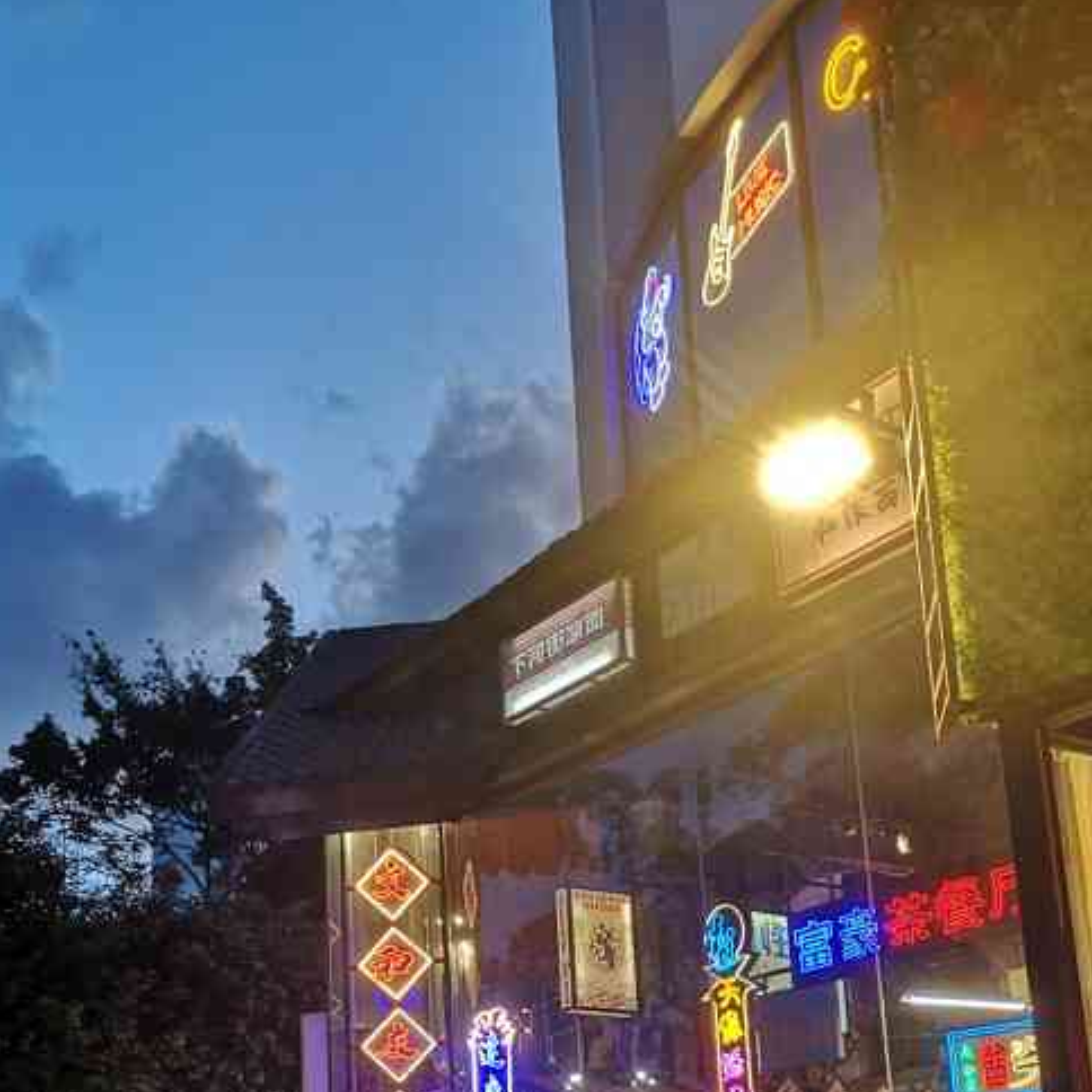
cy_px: 933
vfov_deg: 35.1
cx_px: 368
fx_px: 1642
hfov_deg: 36.4
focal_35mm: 46
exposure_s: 1/50
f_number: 1.8
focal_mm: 3.95
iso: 80
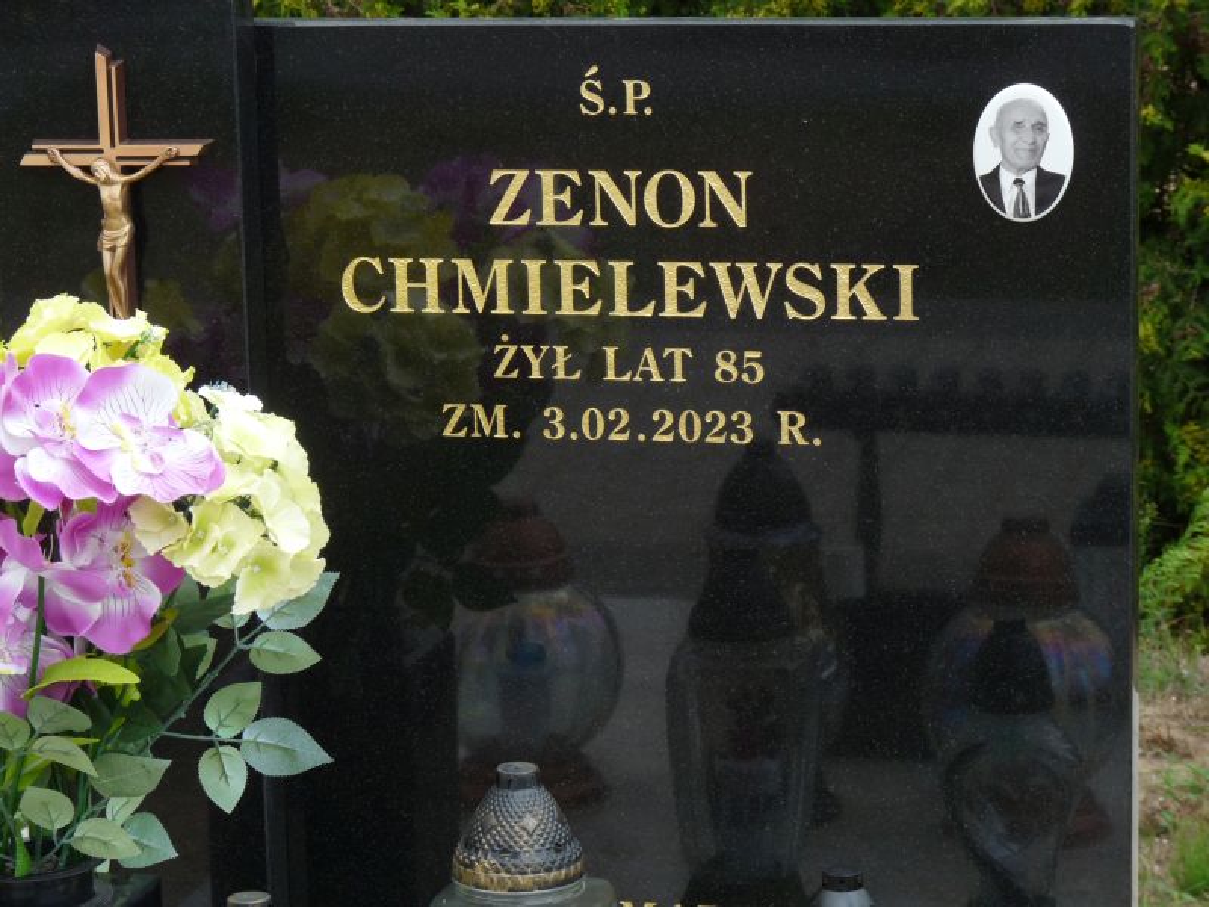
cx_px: 604
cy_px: 454
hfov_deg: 16.8
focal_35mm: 117
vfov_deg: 12.7
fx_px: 4086
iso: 100
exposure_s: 1/250
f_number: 5
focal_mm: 20.8
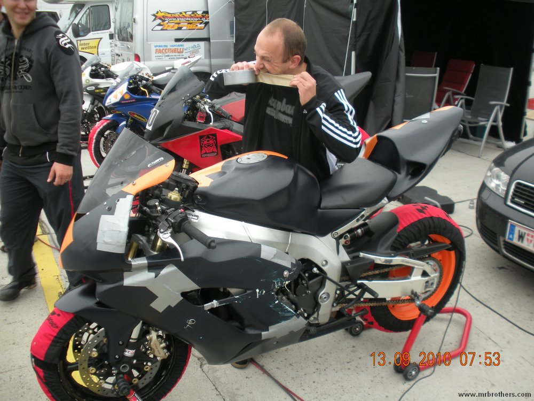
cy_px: 200
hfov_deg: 52.6
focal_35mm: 35
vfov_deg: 40.7
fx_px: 540
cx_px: 267
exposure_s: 1/135
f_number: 3.5
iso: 64
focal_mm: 6.3
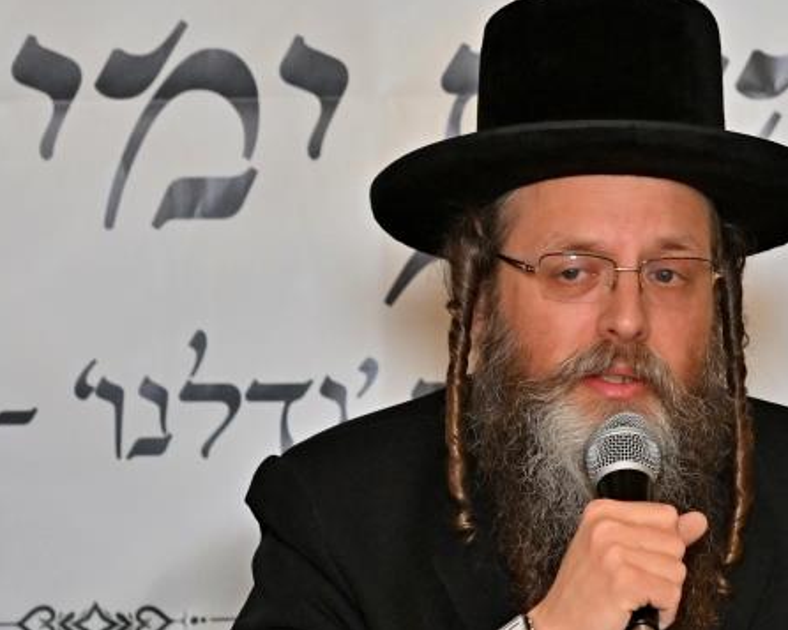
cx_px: 633
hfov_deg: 5.0
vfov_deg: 4.0
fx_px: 9051
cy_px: 480
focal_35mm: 388
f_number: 4
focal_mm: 120
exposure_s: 1/160
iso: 640
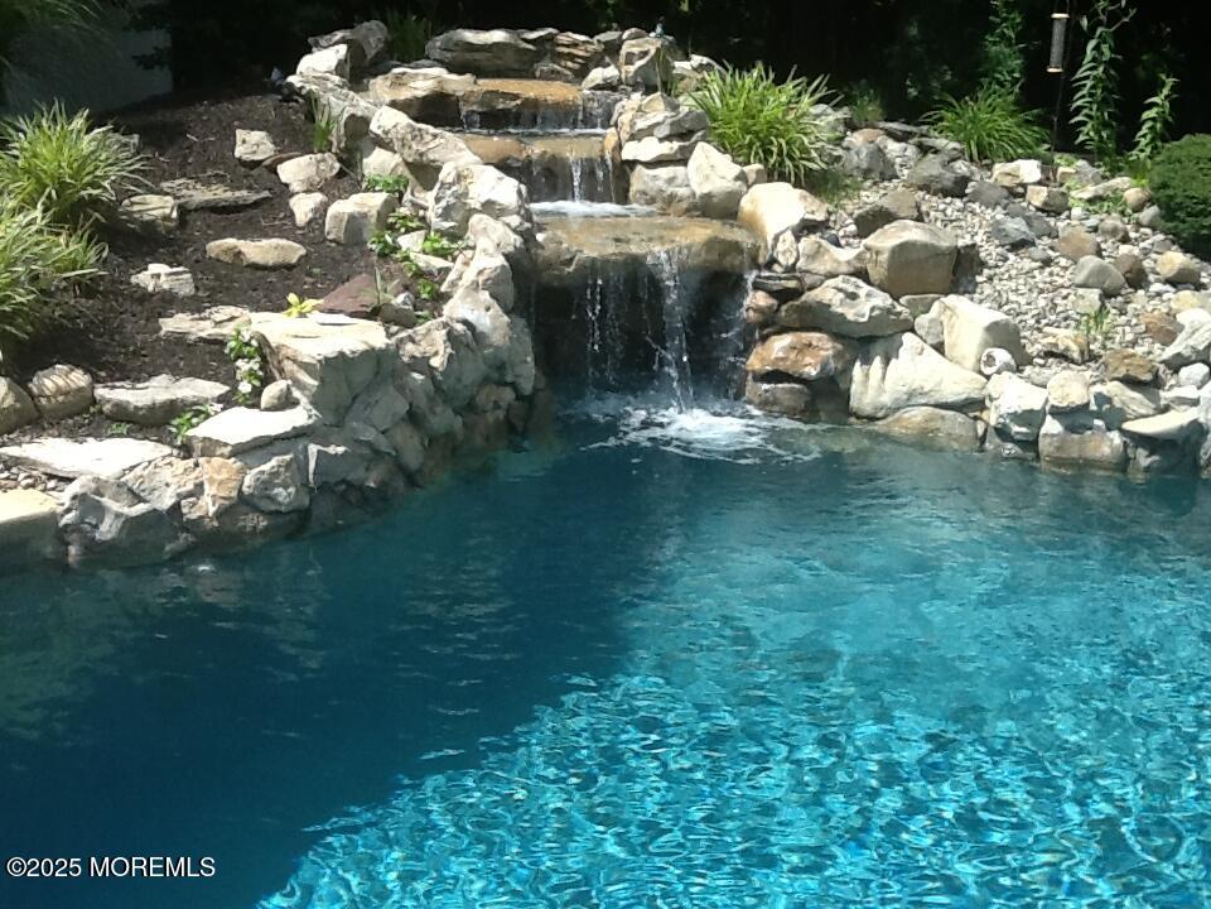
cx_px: 606
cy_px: 454
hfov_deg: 42.9
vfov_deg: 32.9
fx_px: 1539
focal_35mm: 44
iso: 40
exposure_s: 1/891
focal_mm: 2.03
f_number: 2.4
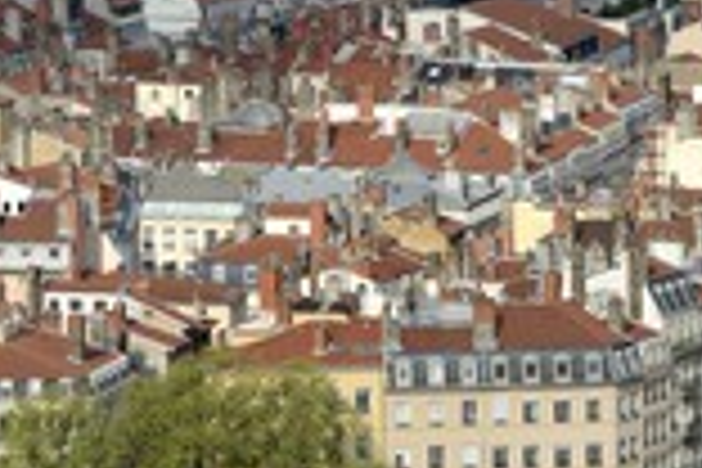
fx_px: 8930
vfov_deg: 3.0
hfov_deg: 4.5
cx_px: 868
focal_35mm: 458
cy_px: 212
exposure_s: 1/320
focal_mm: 170
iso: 200
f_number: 10
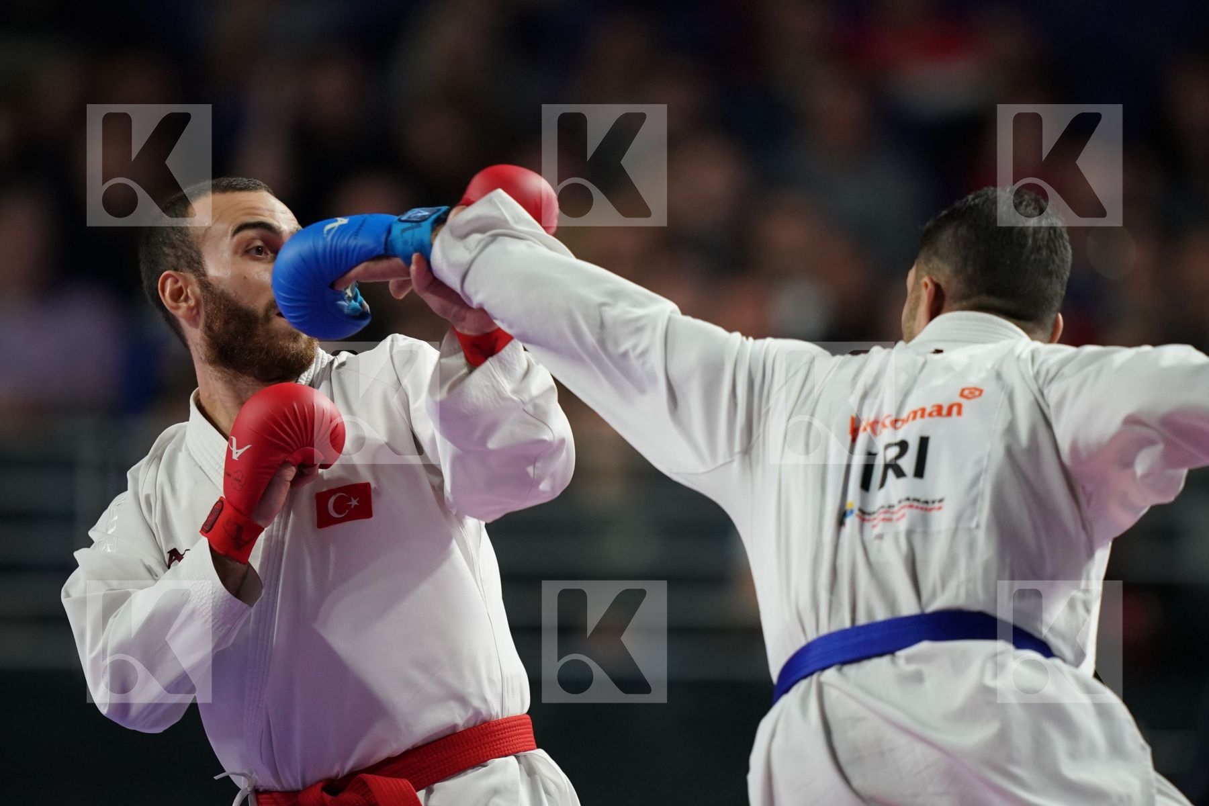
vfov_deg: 2.3
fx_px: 20148
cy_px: 403
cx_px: 604
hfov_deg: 3.4
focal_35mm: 600
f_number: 2.8
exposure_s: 1/1000
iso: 2000
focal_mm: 400
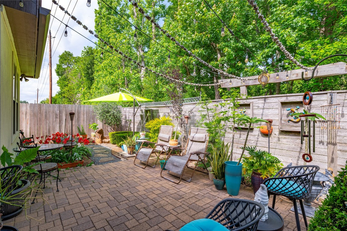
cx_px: 174
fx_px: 164
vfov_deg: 70.4
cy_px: 116
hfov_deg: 93.3
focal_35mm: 17
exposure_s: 1/80
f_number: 10
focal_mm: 17
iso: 100
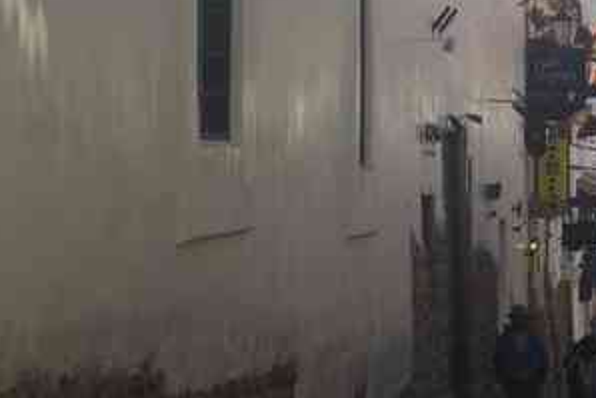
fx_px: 3329
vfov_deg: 6.8
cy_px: 138
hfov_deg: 10.1
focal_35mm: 201
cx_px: 695
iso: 200
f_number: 10
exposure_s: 1/80
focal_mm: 40
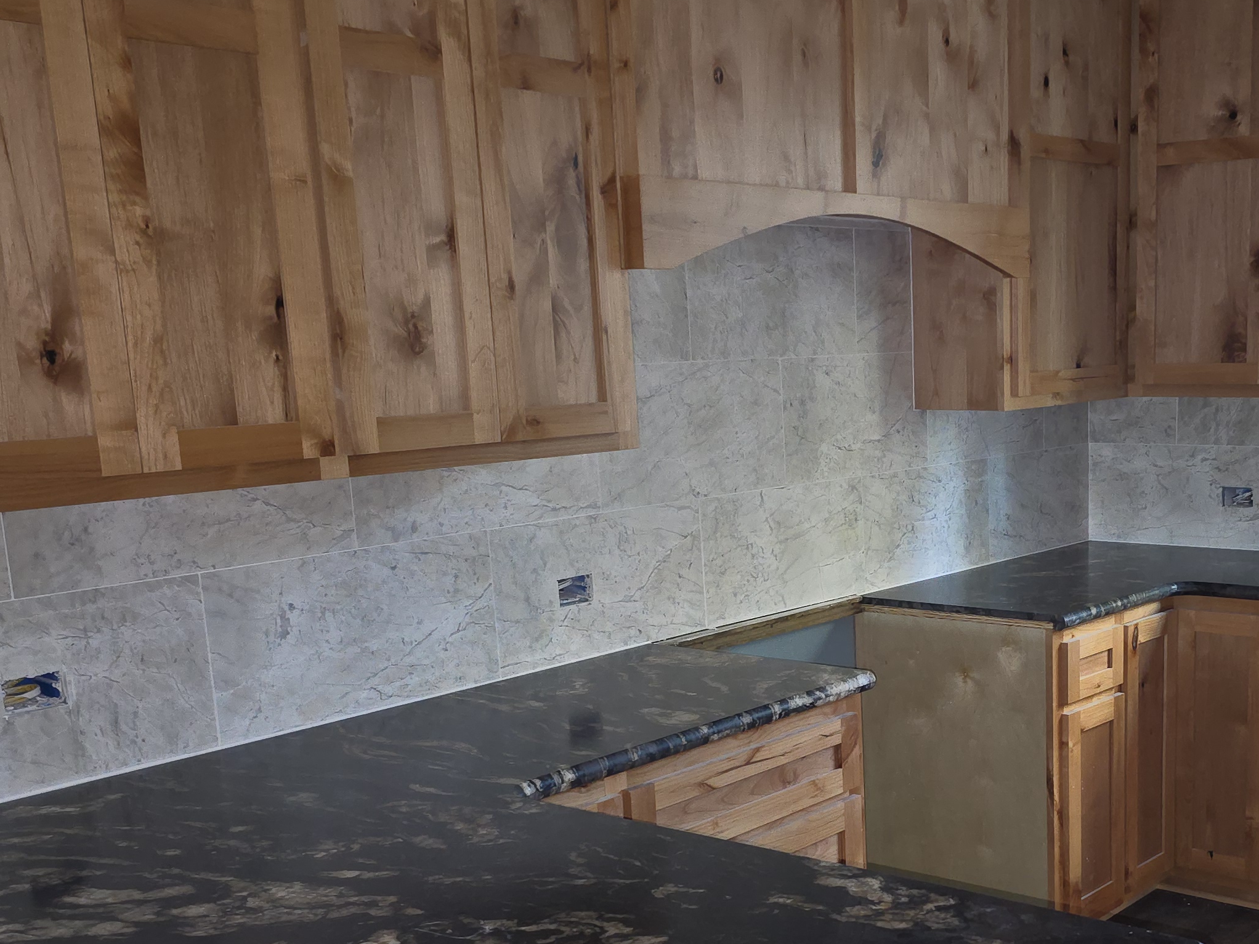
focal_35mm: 45
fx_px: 1637
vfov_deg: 31.8
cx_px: 915
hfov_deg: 41.1
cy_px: 668
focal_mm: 6.3
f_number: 1.7
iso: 250
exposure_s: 1/12
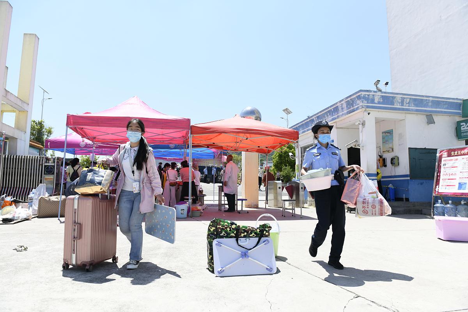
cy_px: 156
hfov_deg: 73.7
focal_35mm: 24
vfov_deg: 53.1
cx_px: 234
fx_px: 312
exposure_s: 1/500
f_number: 5
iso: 100
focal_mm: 24
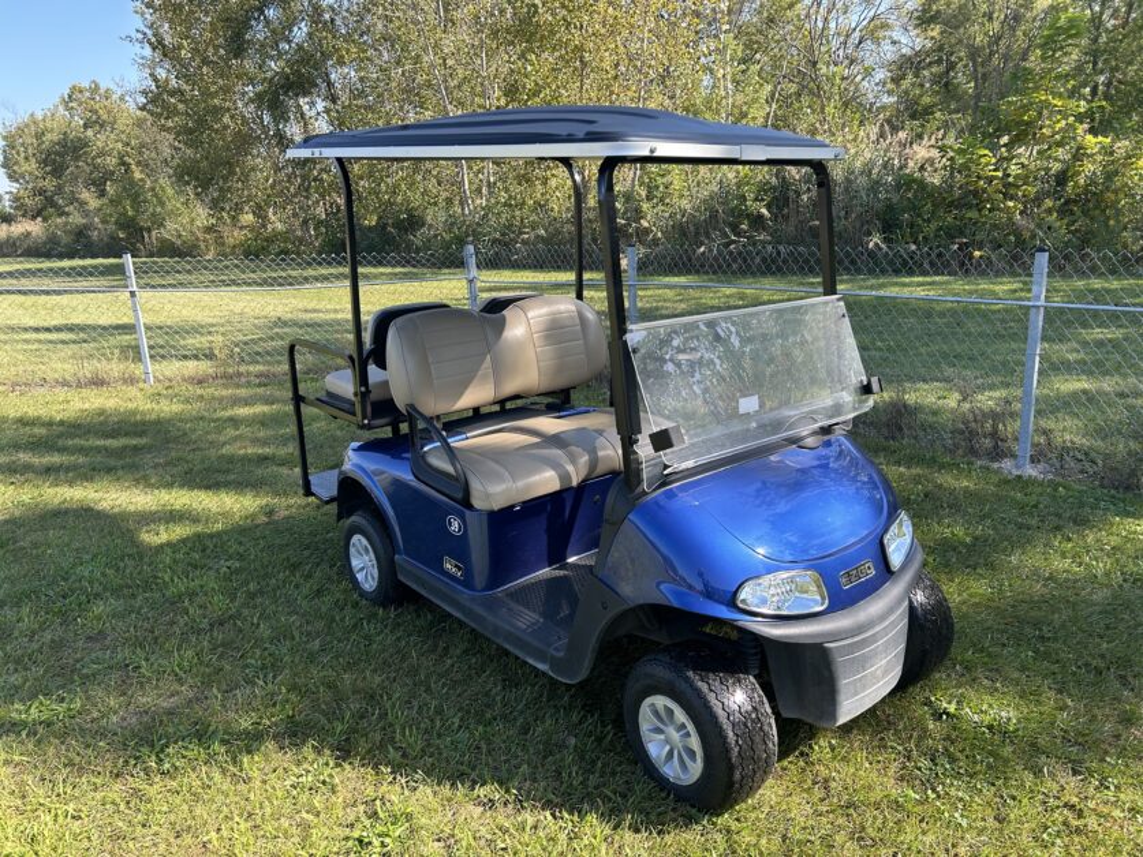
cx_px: 572
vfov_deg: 53.1
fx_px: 859
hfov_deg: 67.3
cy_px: 428
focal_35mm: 26
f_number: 1.5
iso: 50
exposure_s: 1/753
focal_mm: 5.7
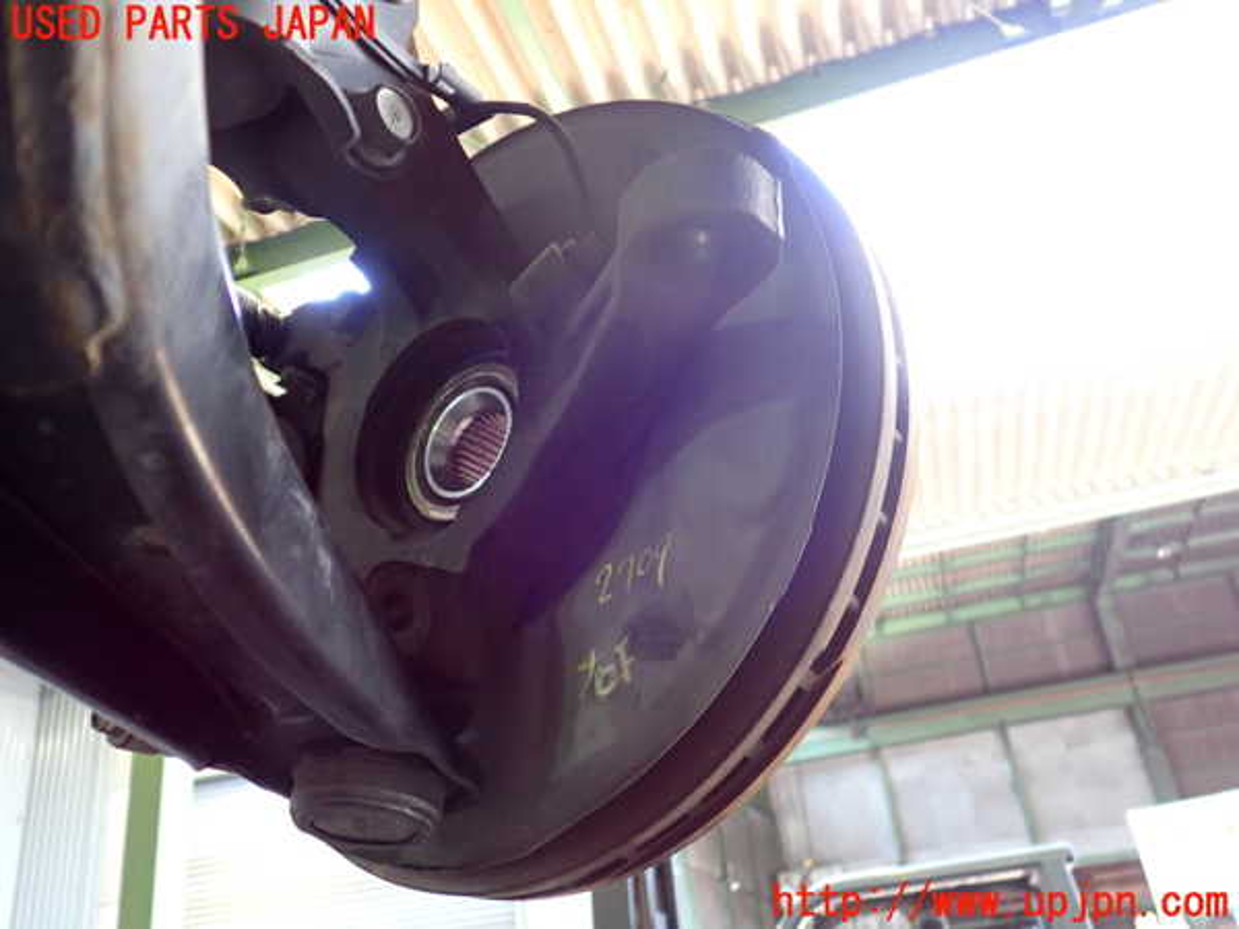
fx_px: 1074
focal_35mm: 30
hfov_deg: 60.0
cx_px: 620
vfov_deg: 46.8
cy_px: 464
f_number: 2.3
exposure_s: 1/30
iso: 320
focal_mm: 5.4
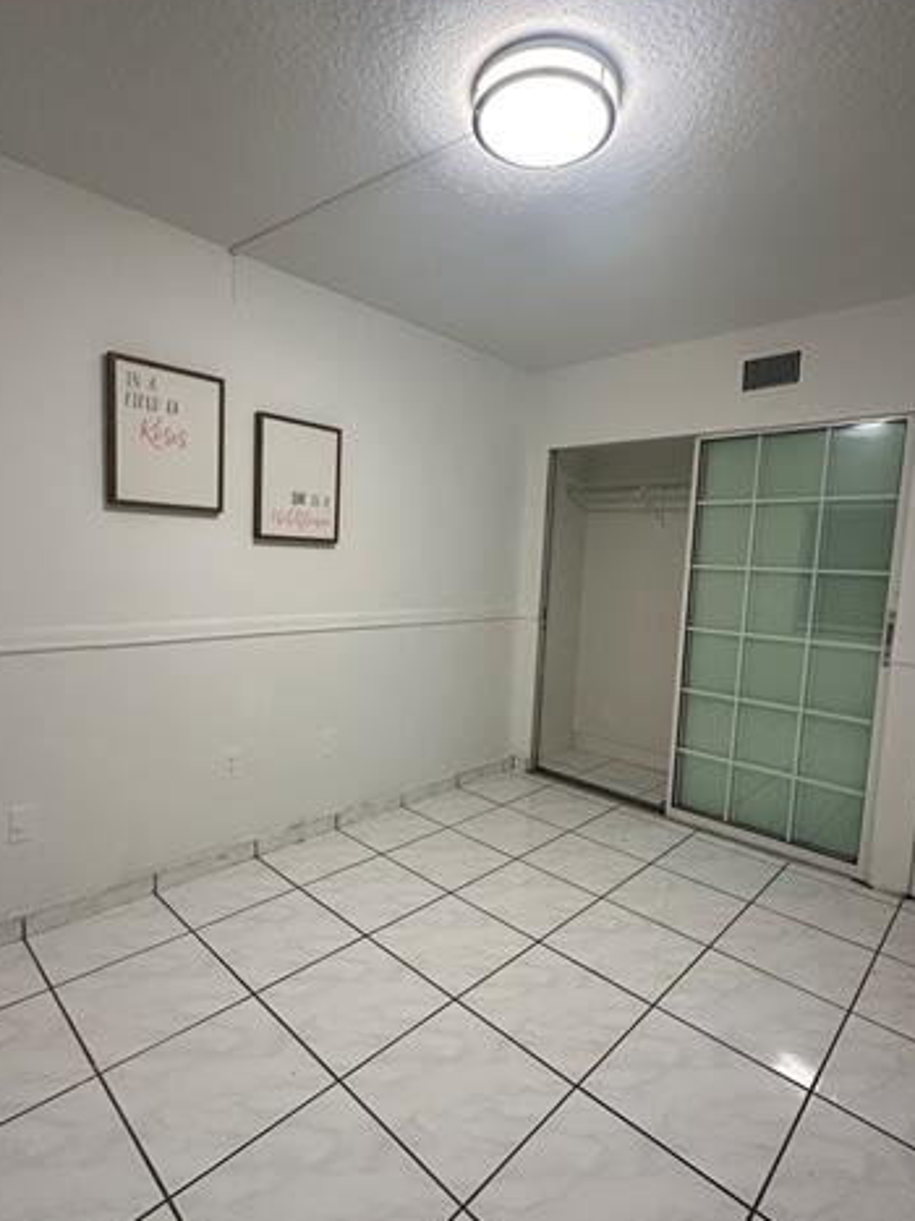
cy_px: 622
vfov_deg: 87.8
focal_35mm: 18
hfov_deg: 71.6
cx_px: 444
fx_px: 635
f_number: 2.2
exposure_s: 1/120
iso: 250
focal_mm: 2.22
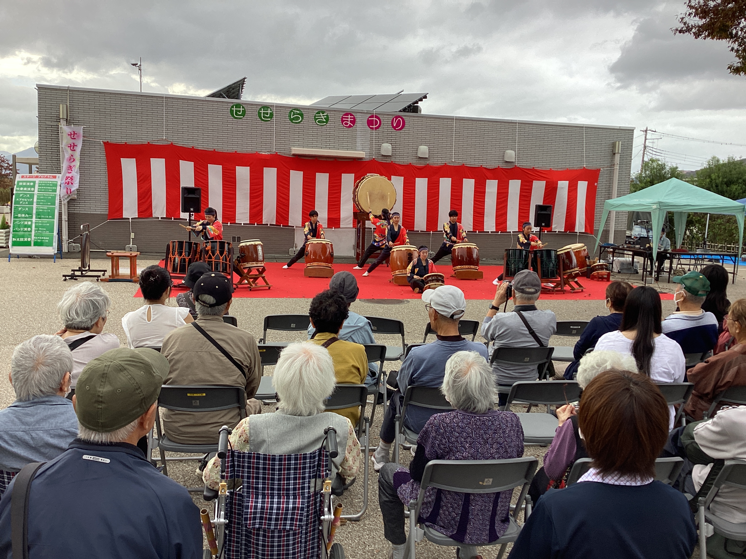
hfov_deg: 58.4
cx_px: 373
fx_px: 668
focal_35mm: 31
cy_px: 280
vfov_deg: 45.4
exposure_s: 1/120
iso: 25
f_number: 2.4
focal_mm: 3.3
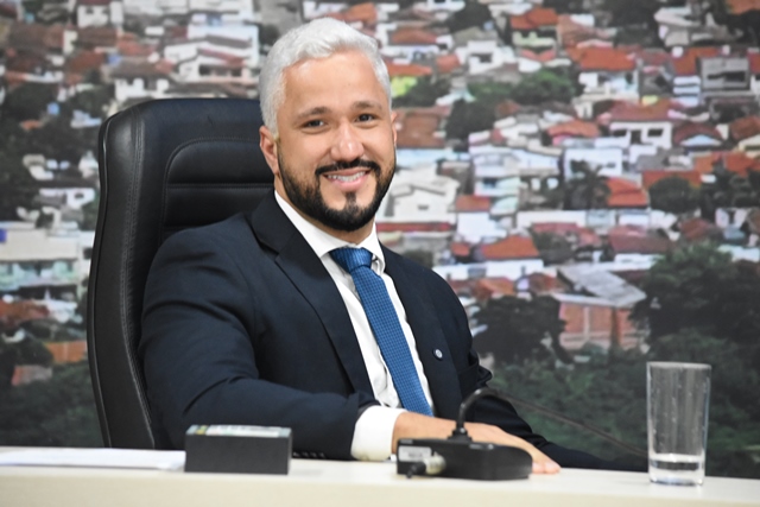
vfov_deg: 6.5
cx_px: 380
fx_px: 4434
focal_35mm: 210
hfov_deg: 9.8
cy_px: 254
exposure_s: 1/40
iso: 3200
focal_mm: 140
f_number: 4.8
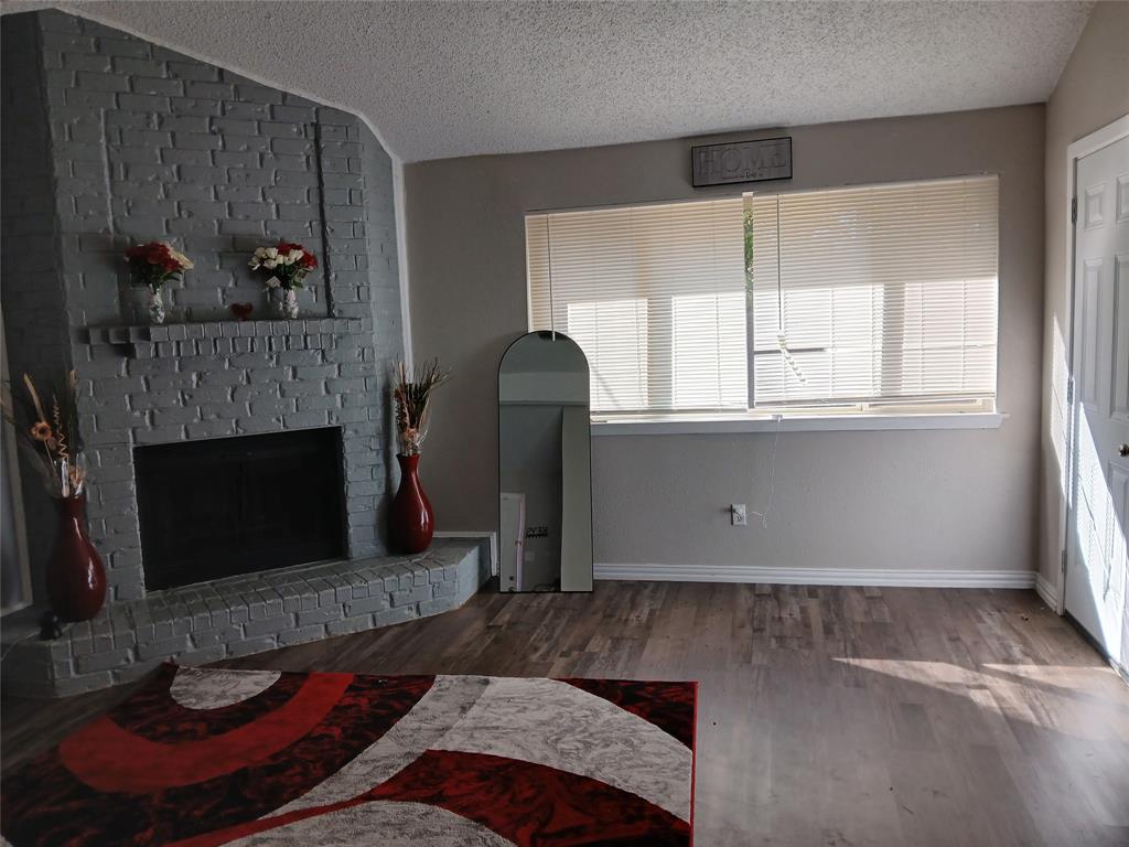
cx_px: 564
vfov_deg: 53.1
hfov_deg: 67.3
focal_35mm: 26
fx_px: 848
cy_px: 424
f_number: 1.8
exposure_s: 1/60
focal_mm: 3.98
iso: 40
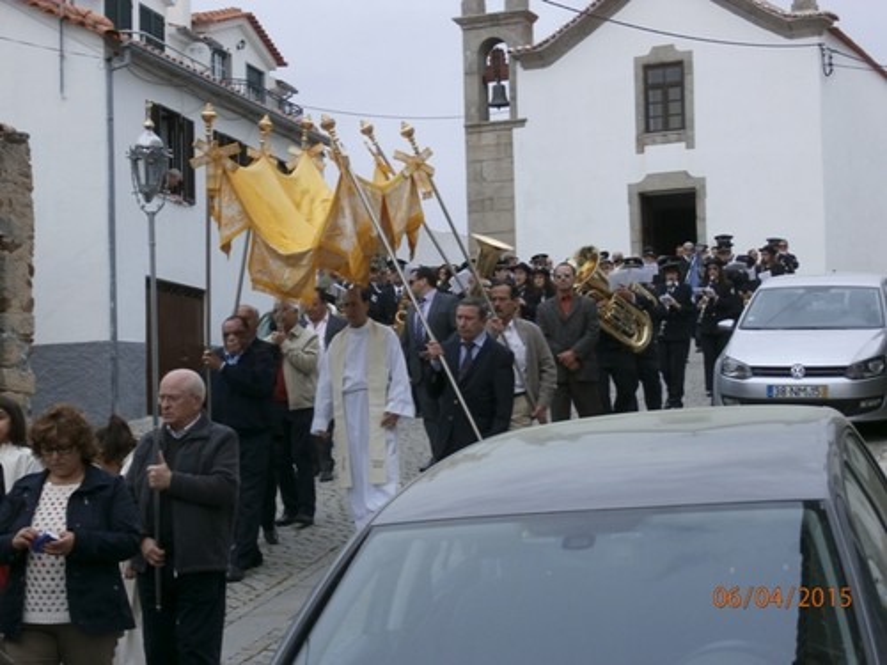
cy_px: 332
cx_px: 444
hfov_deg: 29.0
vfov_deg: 21.9
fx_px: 1717
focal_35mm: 67
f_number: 4.3
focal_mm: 11.86
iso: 100
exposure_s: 1/400
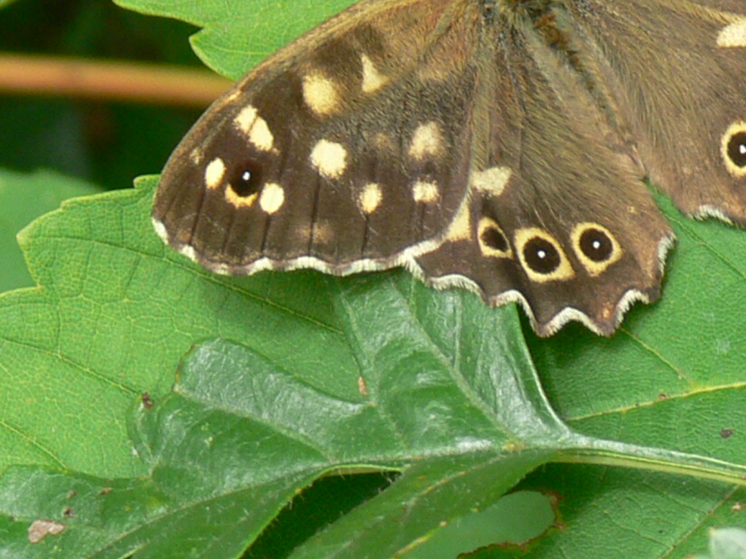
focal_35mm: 225
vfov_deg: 6.6
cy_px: 121
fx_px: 4848
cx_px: 630
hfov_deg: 8.8
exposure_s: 1/125
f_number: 5
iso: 80
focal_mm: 24.2
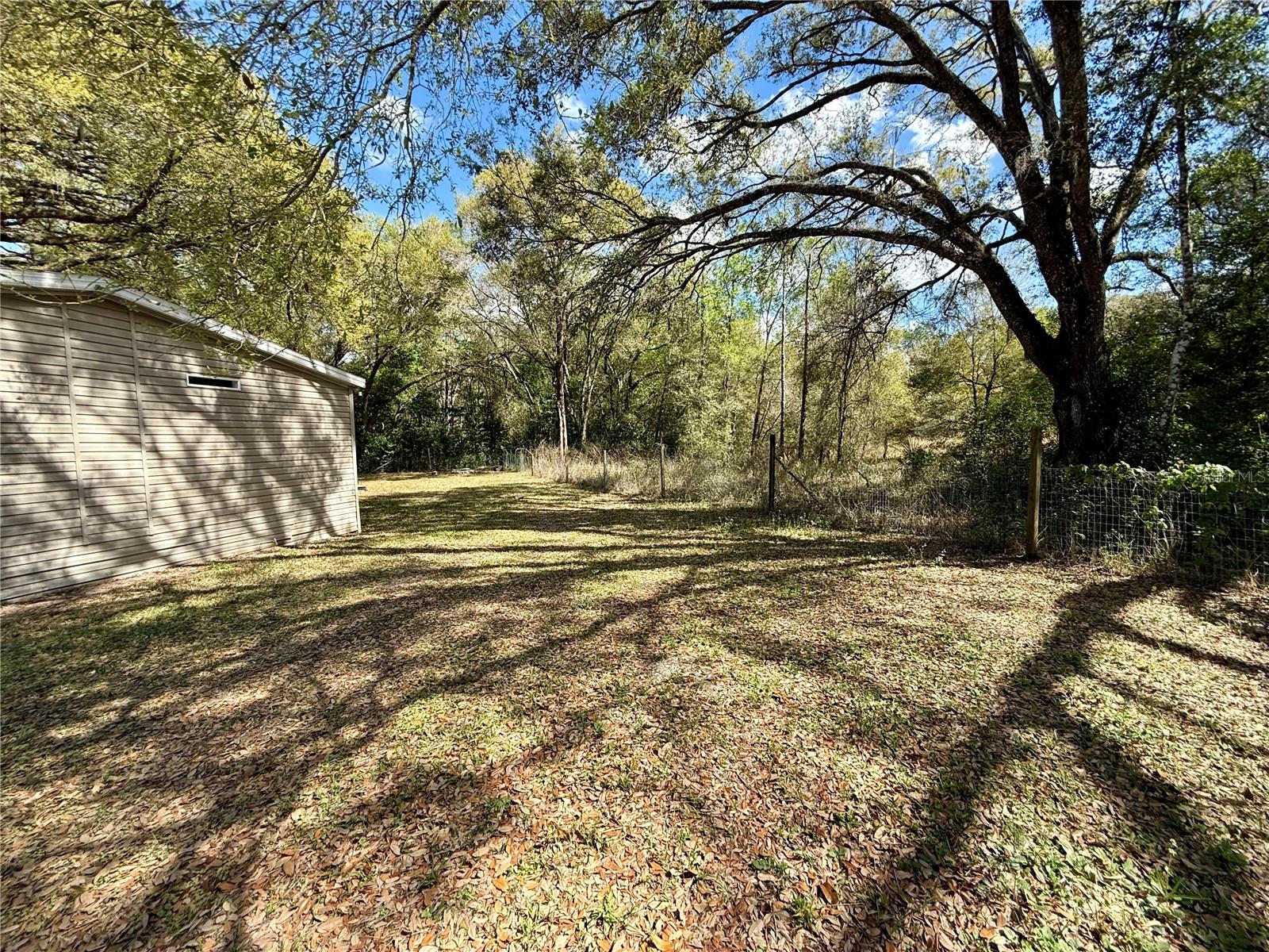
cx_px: 634
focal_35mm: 14
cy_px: 476
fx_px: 513
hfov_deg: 102.1
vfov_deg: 85.7
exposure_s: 1/559
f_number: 2.2
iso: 50
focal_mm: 2.22
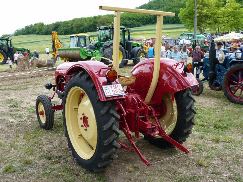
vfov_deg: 41.8
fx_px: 239
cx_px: 122
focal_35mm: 34
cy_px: 91
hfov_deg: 54.0
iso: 80
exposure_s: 1/160
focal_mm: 6.1
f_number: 4
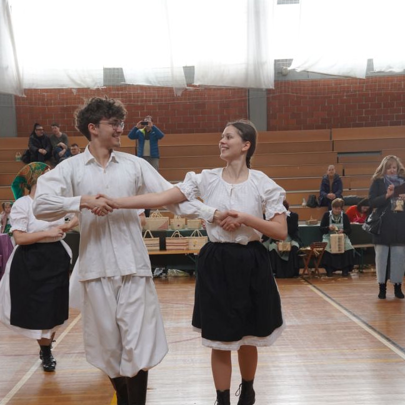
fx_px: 814
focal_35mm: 62
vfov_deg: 27.5
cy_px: 304
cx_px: 204
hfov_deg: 27.9
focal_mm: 31.6
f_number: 5
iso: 1000
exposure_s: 1/200
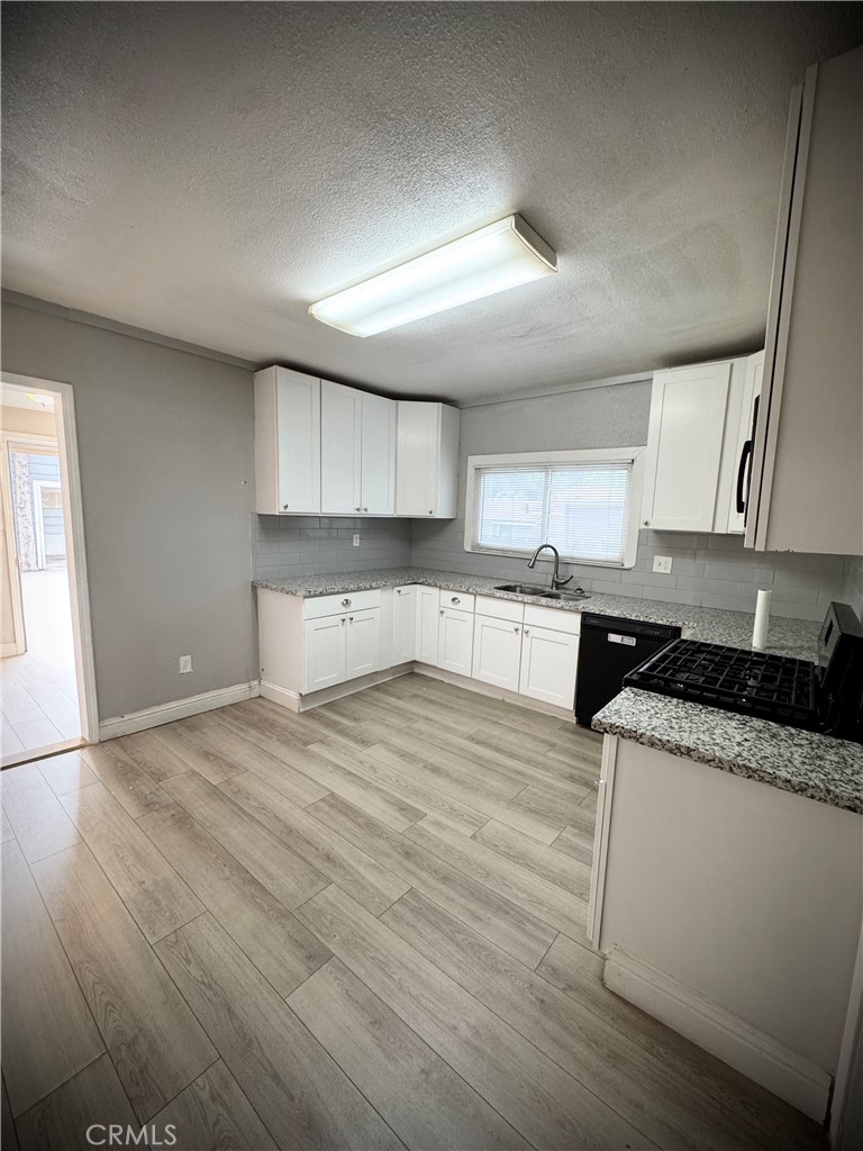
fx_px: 465
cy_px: 576
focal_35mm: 14
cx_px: 432
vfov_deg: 102.1
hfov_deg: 85.7
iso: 250
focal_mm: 2.22
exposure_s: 1/120
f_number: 2.2
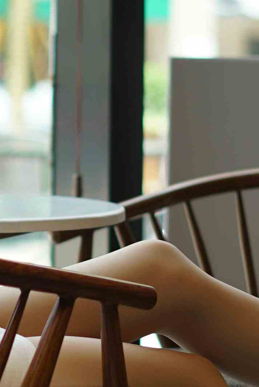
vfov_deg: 10.3
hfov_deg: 6.9
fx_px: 2143
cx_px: 75
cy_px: 221
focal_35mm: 199
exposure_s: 1/1000
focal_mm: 50
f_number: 1.8
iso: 200
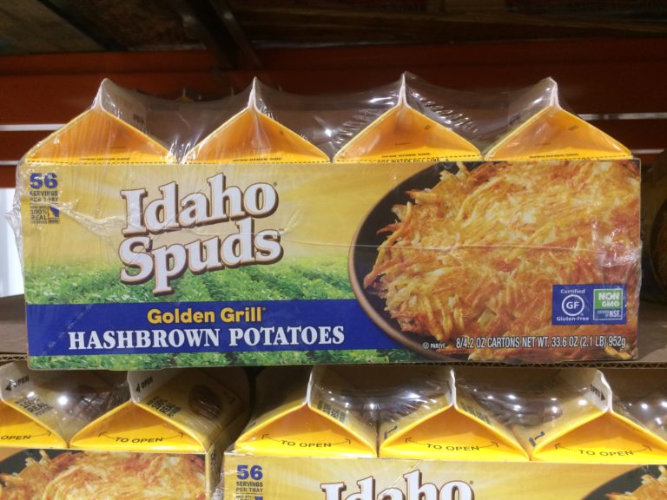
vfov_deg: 48.2
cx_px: 334
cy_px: 250
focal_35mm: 29
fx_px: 559
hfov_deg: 61.7
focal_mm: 4.15
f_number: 2.2
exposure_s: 1/30
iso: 160
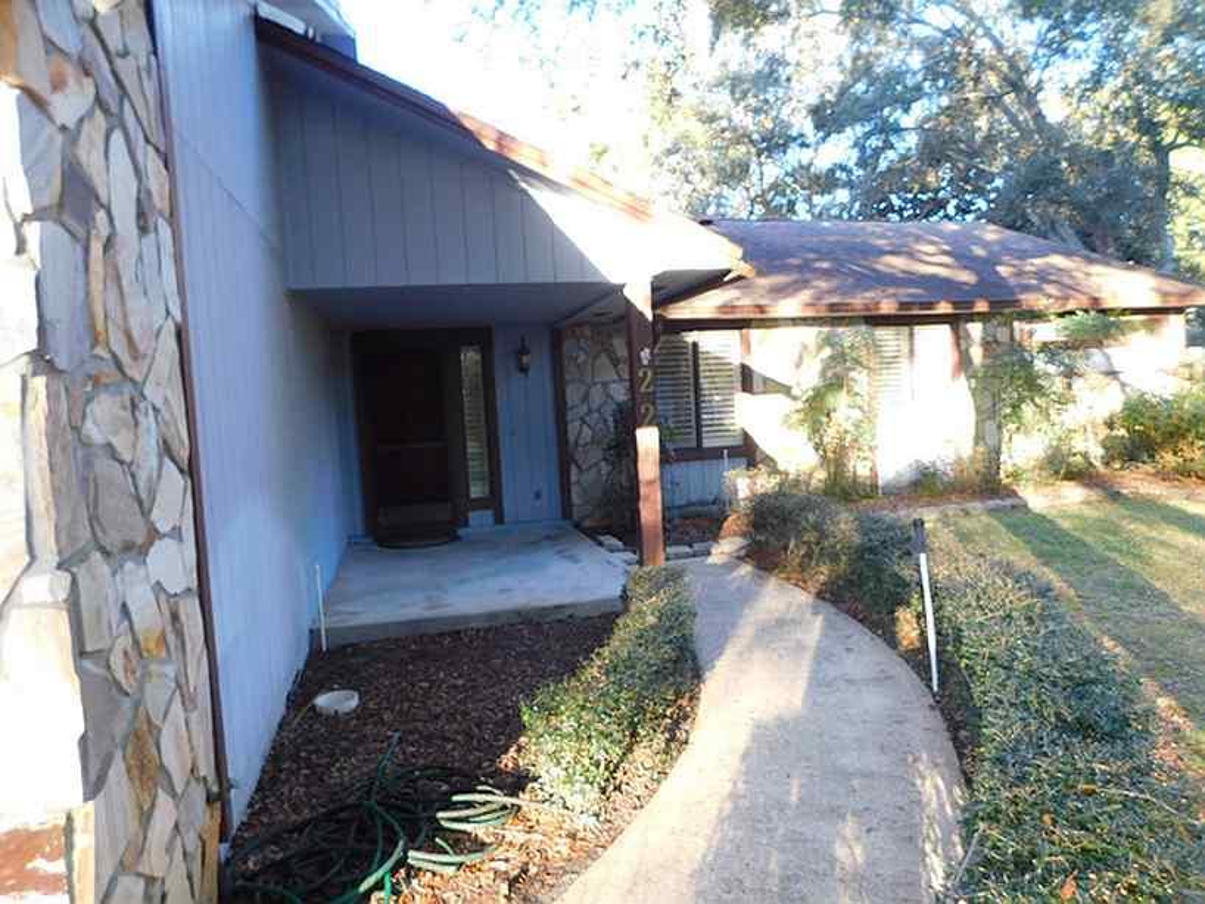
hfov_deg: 73.9
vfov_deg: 58.9
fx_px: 801
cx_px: 602
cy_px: 452
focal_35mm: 23
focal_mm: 4
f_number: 3
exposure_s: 1/40
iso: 125
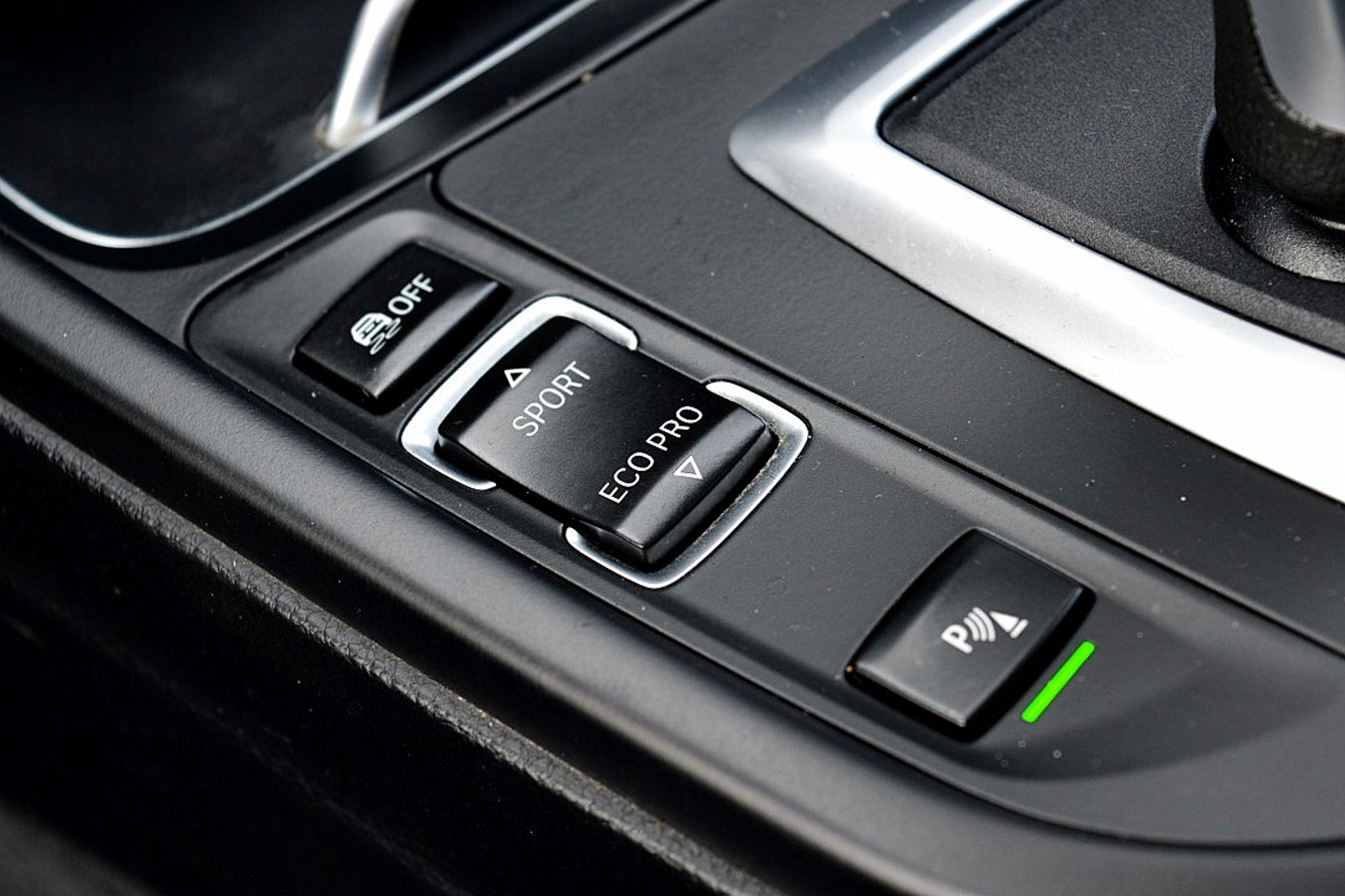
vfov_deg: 17.5
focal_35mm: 78
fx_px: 2914
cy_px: 448
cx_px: 672
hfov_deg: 26.0
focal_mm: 52
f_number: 7.1
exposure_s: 1/60
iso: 800
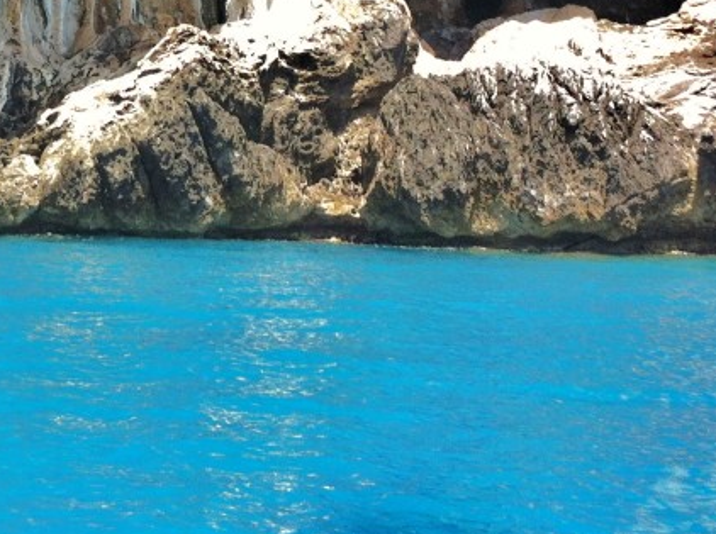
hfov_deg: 22.7
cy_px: 54
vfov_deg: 17.1
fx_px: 1755
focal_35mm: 85
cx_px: 144
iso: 80
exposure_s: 1/618
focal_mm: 3.85
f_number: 2.8
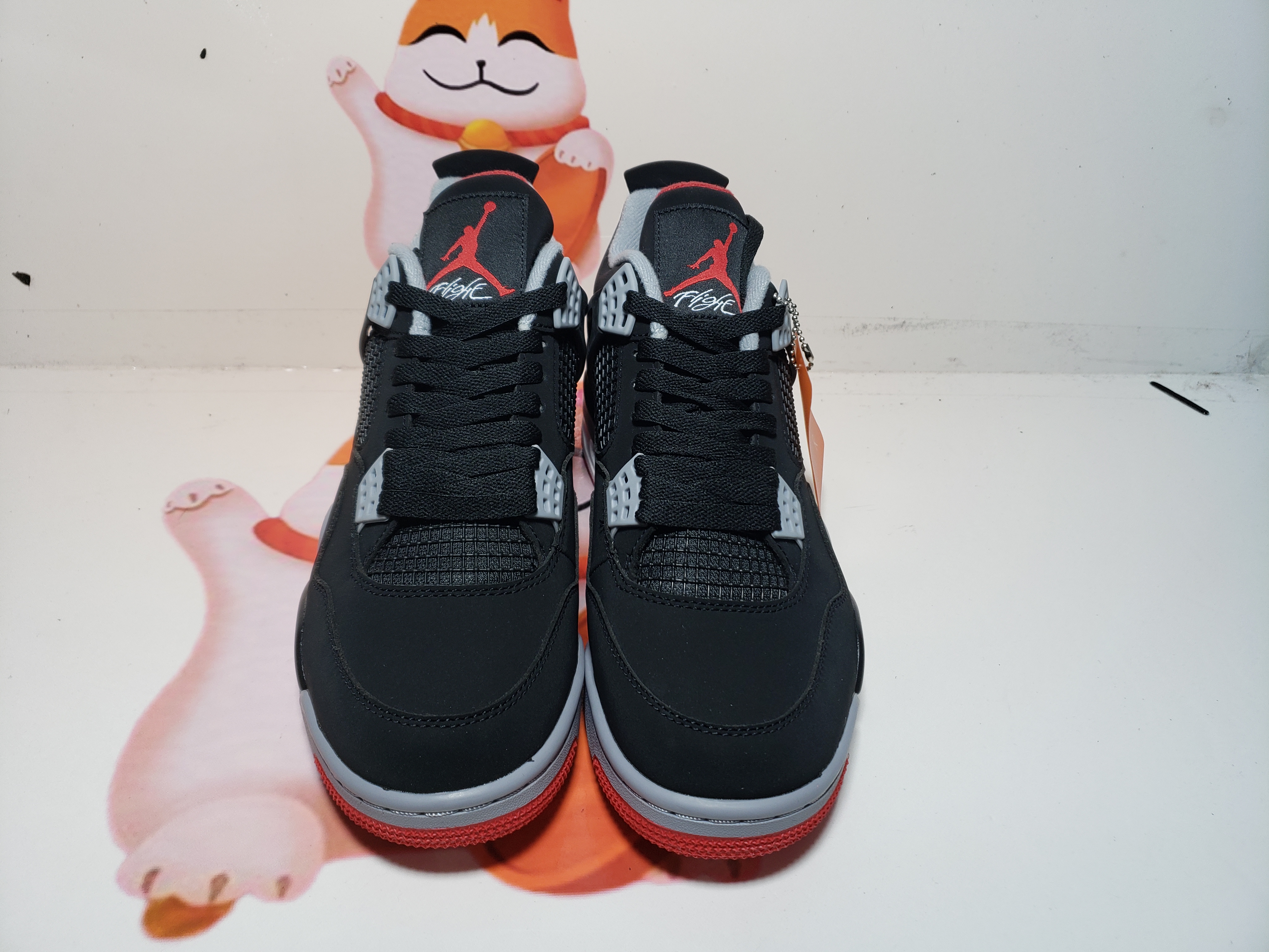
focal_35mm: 26
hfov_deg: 67.3
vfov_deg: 53.1
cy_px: 476
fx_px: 953
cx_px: 634
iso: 50
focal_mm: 4.3
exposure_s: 1/459
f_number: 1.5
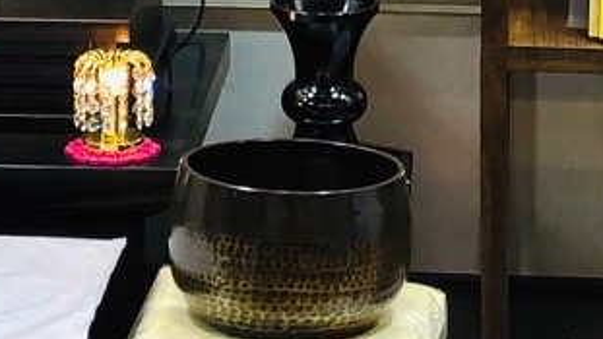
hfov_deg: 10.9
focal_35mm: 198
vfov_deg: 6.1
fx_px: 3166
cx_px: 345
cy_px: -116
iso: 32
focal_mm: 3.99
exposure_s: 1/24
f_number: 1.8
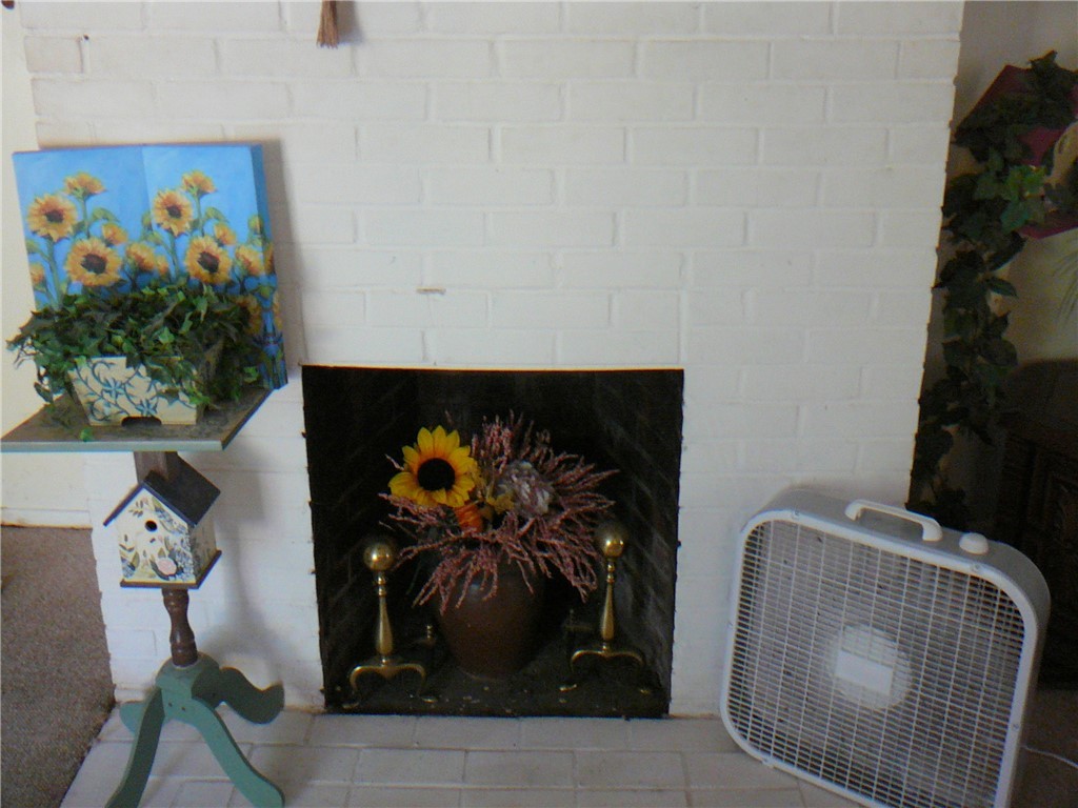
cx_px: 539
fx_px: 1090
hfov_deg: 52.6
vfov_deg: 40.7
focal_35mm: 35
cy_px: 404
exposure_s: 1/8
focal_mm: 5.2
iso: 200
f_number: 2.8
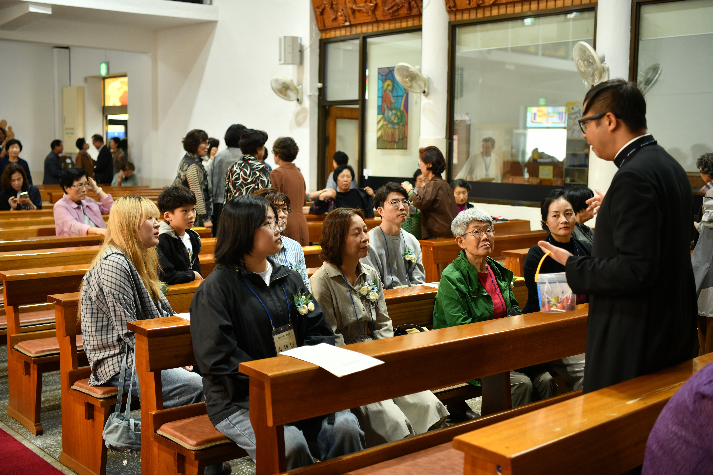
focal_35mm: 44
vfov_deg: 30.5
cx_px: 356
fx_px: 871
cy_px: 238
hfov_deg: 44.5
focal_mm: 44
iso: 400
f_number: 2.8
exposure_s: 1/125
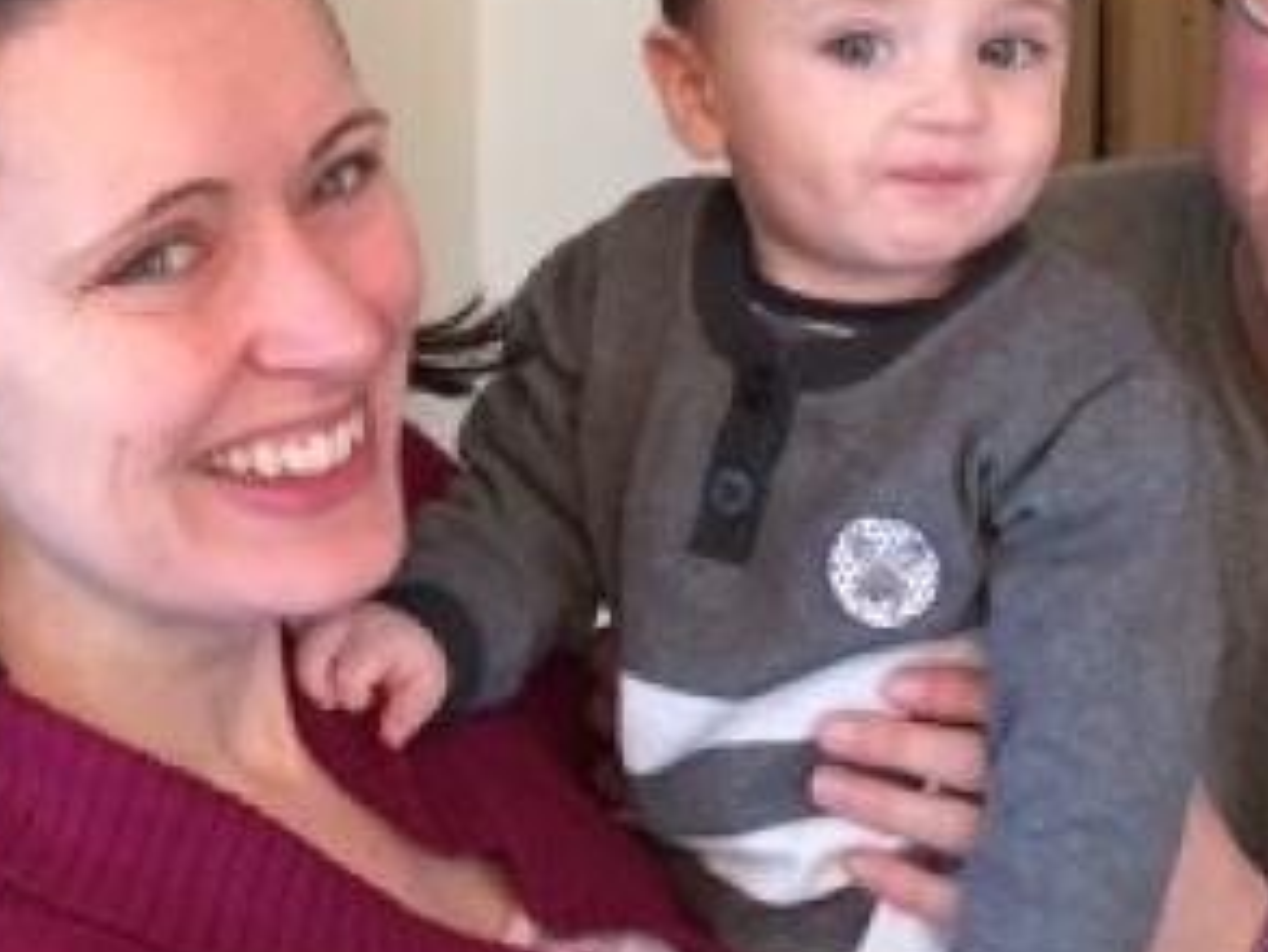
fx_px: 3078
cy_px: 136
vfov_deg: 17.4
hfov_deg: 23.3
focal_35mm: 84
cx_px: 528
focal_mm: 4.15
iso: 200
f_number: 2.2
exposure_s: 1/33
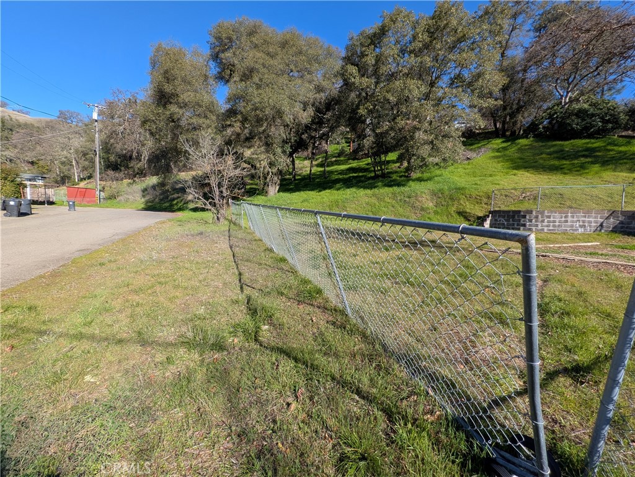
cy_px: 238
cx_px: 318
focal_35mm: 13
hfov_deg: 106.2
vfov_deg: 89.9
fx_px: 238
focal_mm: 1.54
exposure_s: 1/633
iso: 34
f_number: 2.2
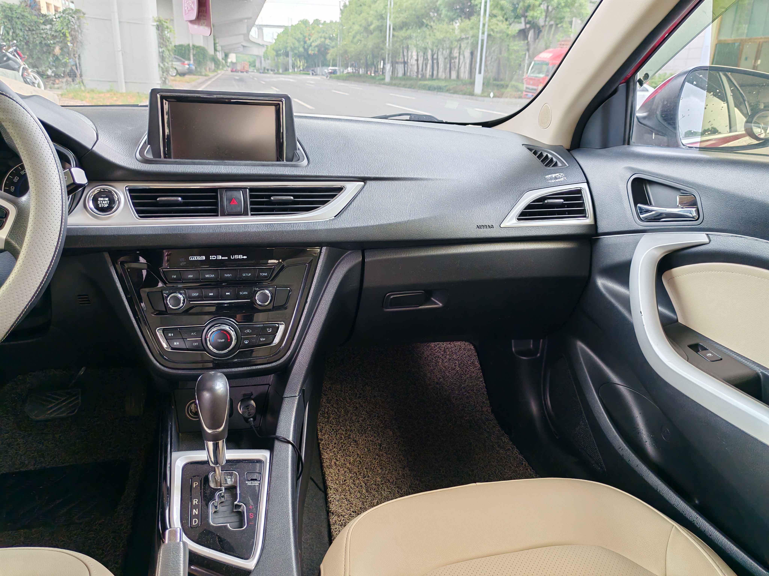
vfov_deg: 51.4
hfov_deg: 65.3
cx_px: 384
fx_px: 600
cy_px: 288
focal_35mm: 27
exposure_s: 1/100
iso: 80
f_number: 1.95
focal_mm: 5.52
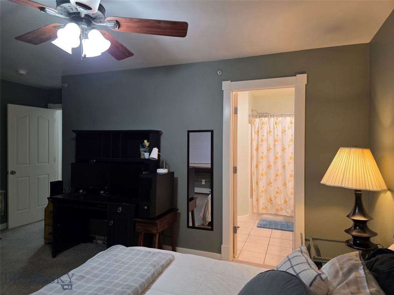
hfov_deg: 73.9
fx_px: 262
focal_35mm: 23
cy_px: 148
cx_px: 197
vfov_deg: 58.9
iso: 320
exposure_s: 1/120
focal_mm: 6.3
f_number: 1.7
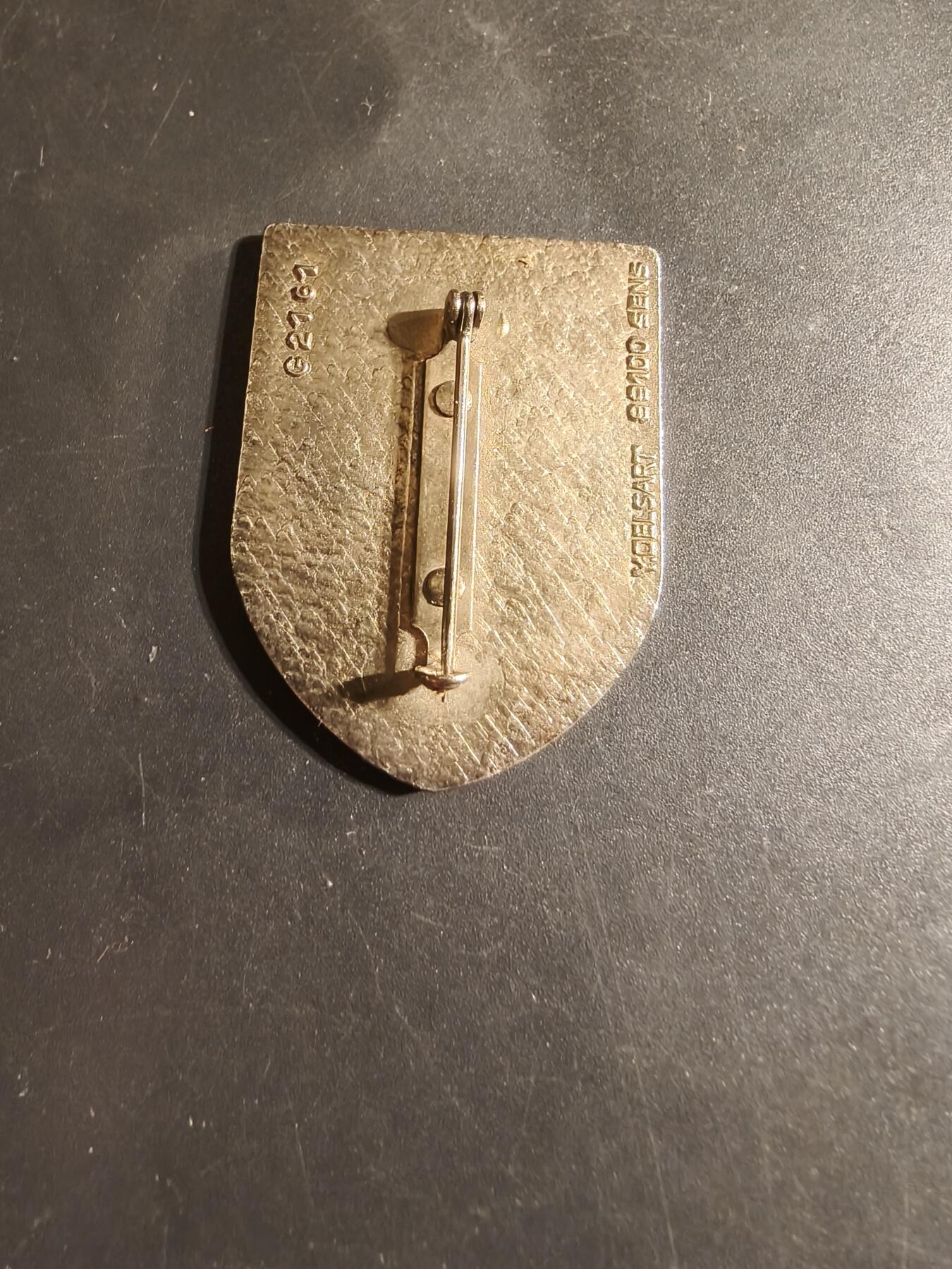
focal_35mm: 23
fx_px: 843
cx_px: 476
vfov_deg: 73.9
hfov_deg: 58.9
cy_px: 634
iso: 320
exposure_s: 1/50
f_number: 2
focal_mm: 2.32
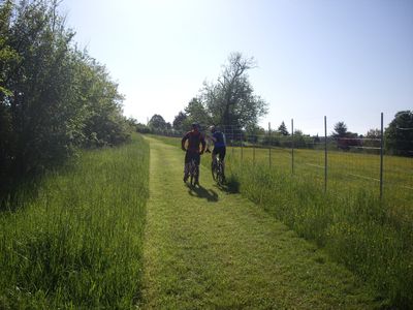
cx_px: 206
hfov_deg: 49.0
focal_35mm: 38
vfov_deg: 37.7
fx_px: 453
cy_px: 155
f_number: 8
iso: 64
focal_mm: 7.9
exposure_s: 1/160
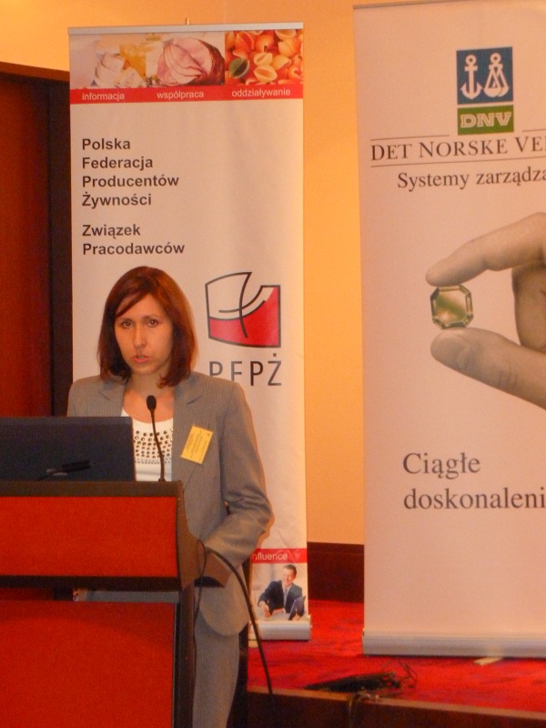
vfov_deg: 18.9
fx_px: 2187
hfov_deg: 14.2
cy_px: 364
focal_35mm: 104
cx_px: 273
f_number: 4.3
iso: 800
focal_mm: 17
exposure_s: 1/15
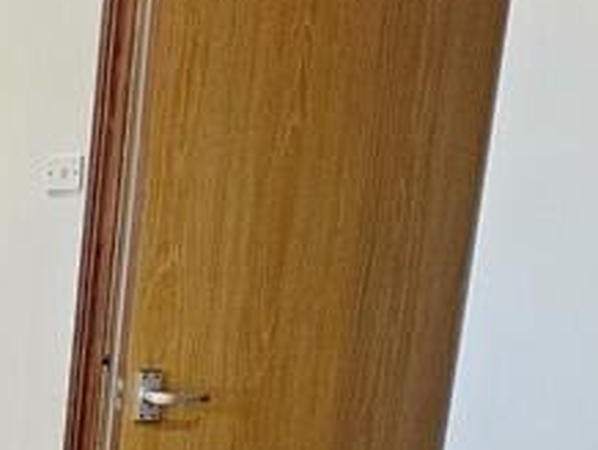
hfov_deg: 20.5
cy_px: 442
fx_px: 1055
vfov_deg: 23.2
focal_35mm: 61
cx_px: -518
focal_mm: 2.2
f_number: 2.2
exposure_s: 1/33
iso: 400
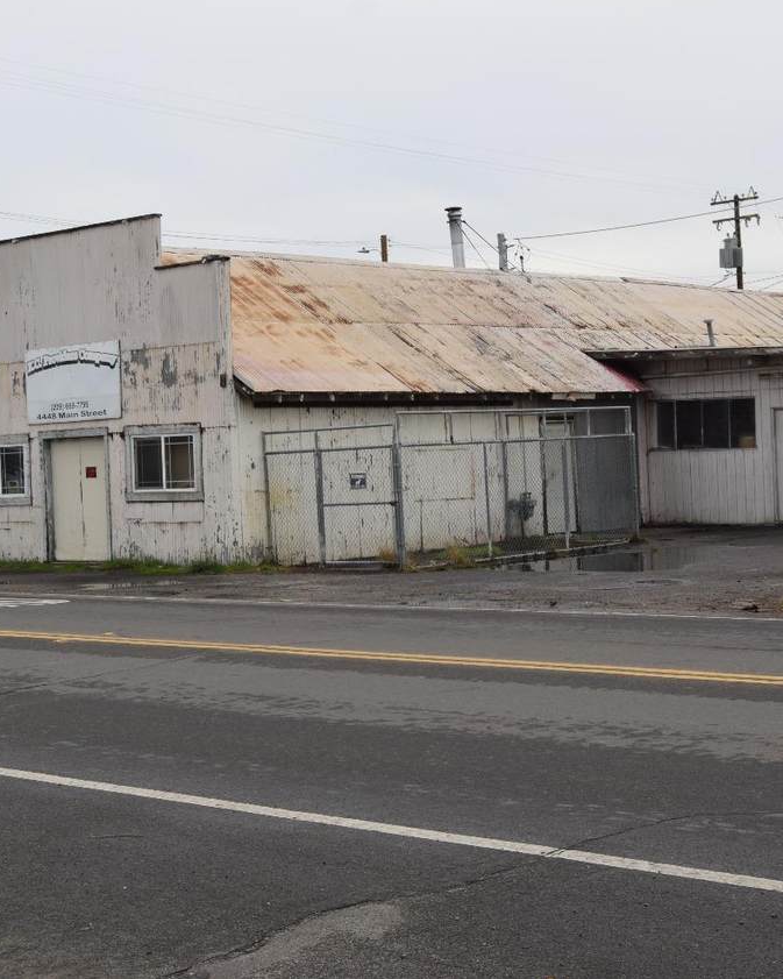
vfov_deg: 31.4
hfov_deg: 25.4
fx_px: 1738
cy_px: 485
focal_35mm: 60
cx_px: 439
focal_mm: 28
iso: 100
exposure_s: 1/200
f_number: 9
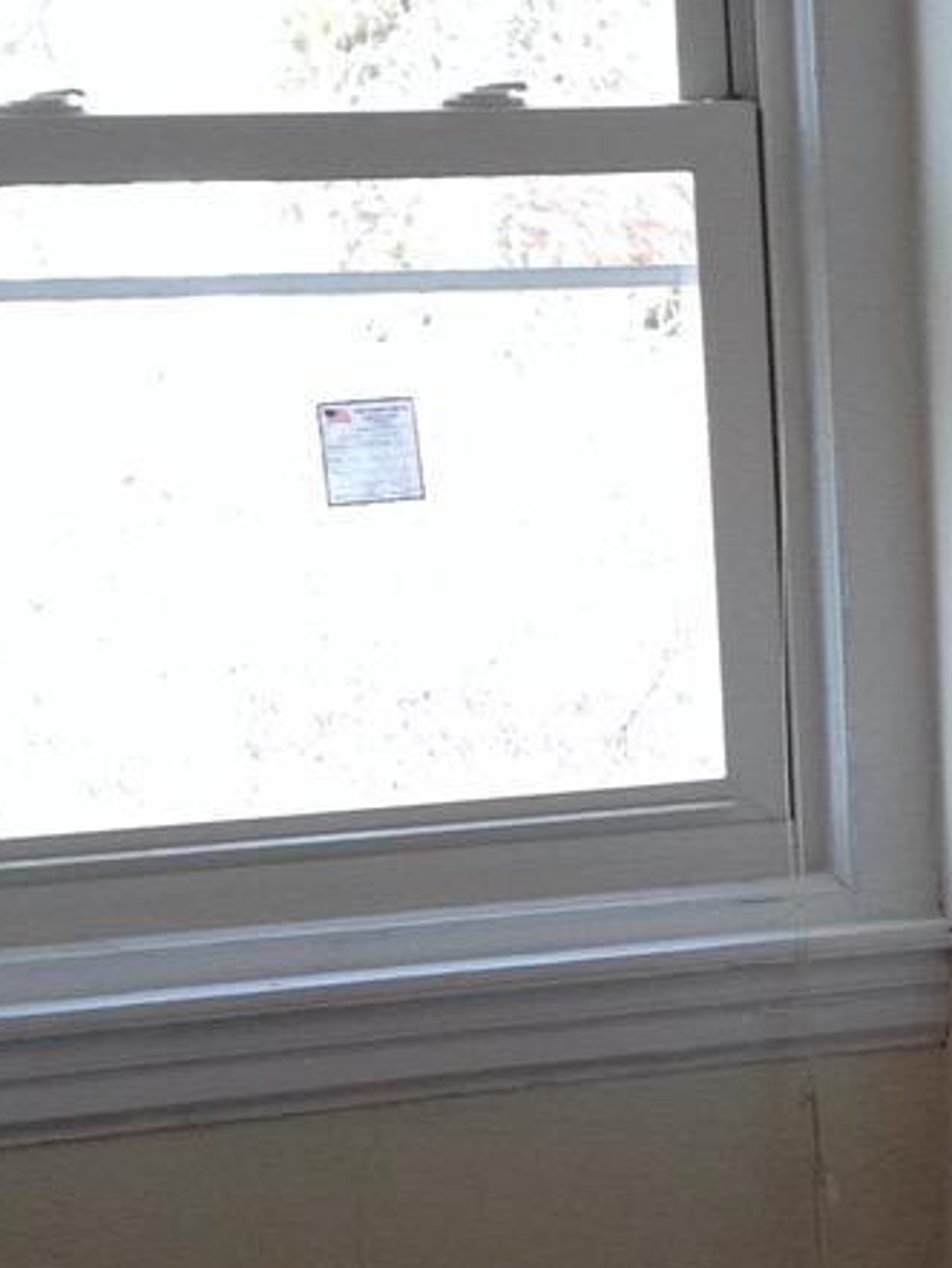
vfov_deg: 17.1
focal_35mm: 115
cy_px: 825
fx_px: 4215
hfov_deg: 12.1
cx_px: 1547
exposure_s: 1/120
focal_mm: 4.12
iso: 100
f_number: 2.4
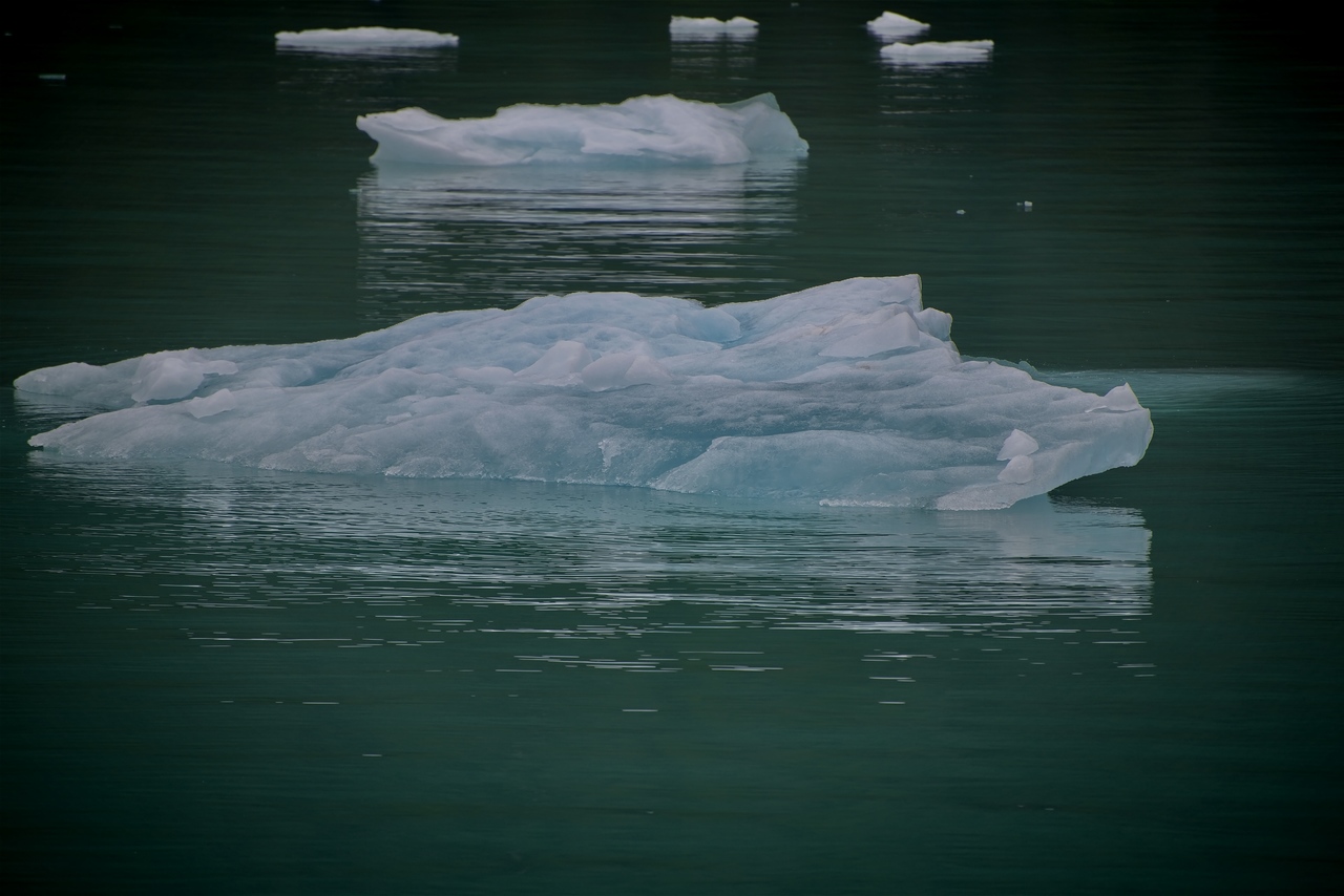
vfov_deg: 4.6
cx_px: 672
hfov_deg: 6.9
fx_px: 11202
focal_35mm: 300
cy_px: 448
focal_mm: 300
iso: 140
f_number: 5.6
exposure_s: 1/640
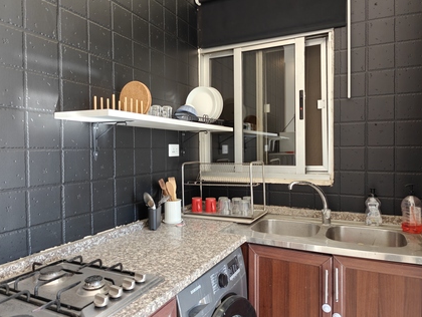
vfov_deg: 55.0
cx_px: 210
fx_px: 305
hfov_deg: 69.3
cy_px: 155
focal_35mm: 25
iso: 125
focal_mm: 6.06
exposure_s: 1/216
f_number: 1.6
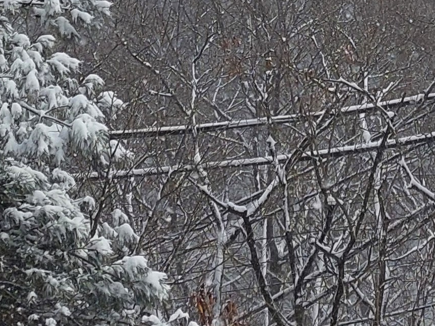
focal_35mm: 135
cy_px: -479
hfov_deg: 14.3
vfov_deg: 9.6
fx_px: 1696
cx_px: 473
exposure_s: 1/2492
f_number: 1.8
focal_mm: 5.23
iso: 40
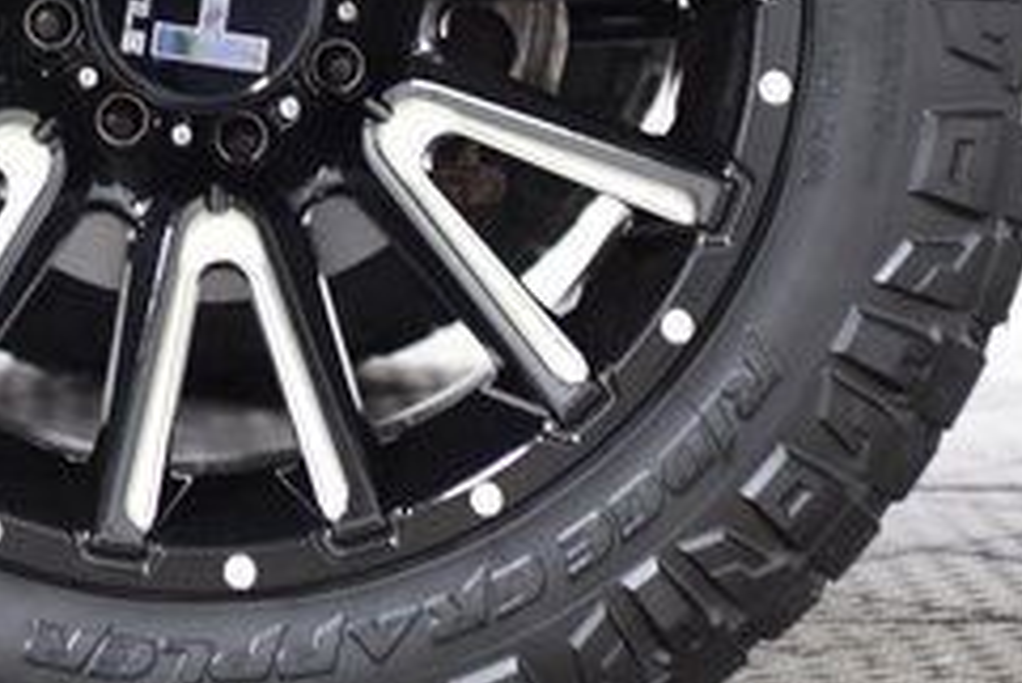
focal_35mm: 183
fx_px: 5198
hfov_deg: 11.2
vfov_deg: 7.5
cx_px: 229
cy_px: -70
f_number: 2.8
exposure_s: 1/50
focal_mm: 46
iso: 1600
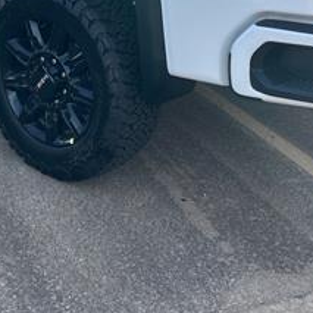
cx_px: 76
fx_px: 706
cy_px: 32
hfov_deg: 24.7
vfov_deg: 24.3
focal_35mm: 69
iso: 50
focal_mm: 5.7
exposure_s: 1/1124
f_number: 1.5
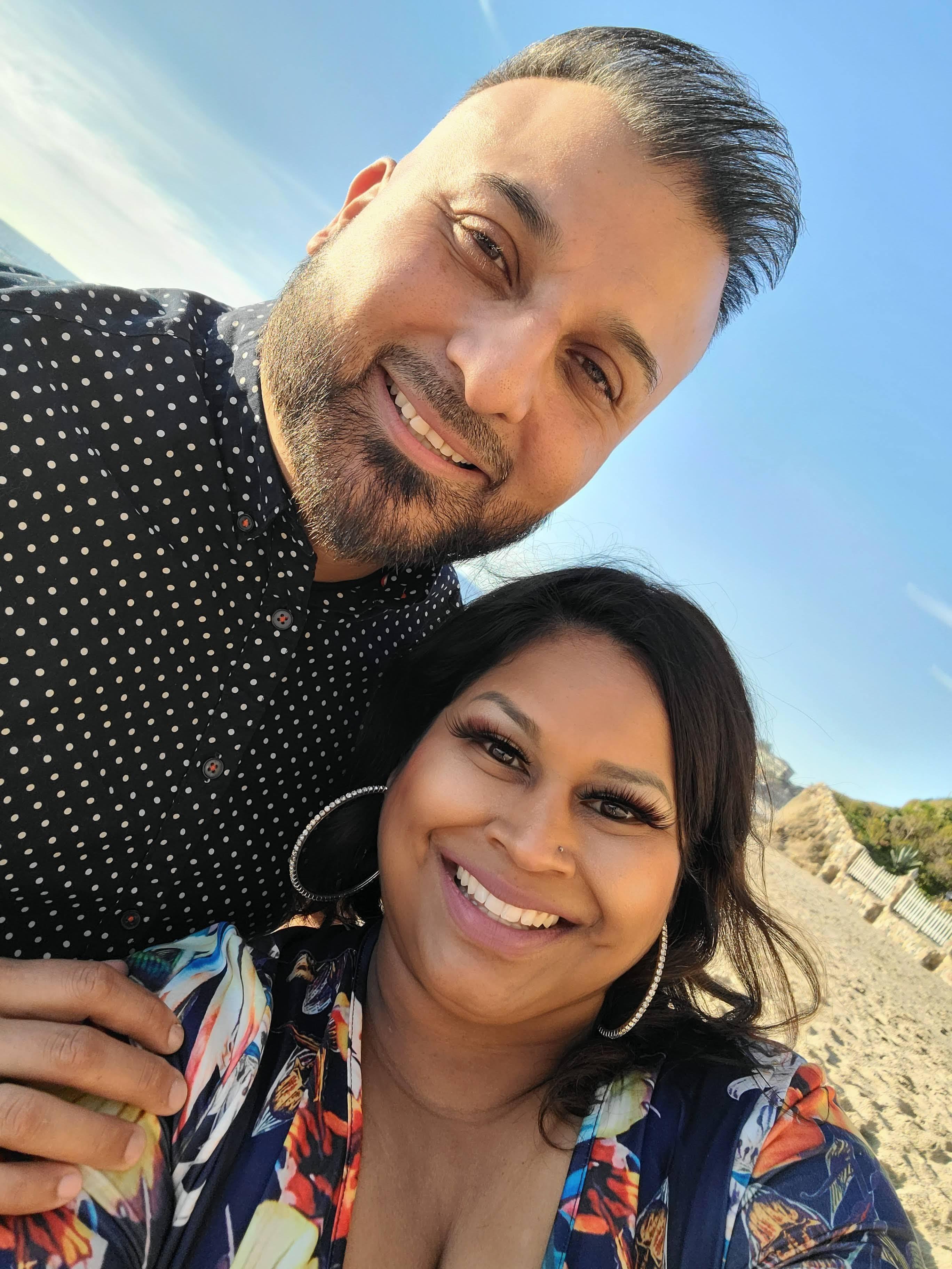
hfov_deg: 54.9
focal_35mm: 25
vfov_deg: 69.4
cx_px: 476
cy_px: 634
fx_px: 917
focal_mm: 3.8
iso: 50
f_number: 2.2
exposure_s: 1/404
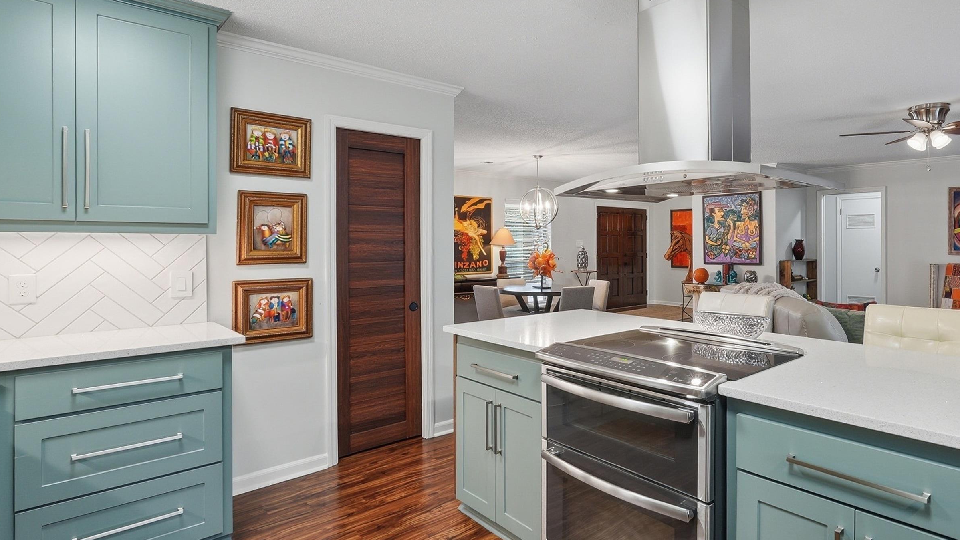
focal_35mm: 21
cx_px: 589
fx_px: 535
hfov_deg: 82.5
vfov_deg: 53.5
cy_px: 243
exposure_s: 1/20
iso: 250
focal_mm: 16
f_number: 9
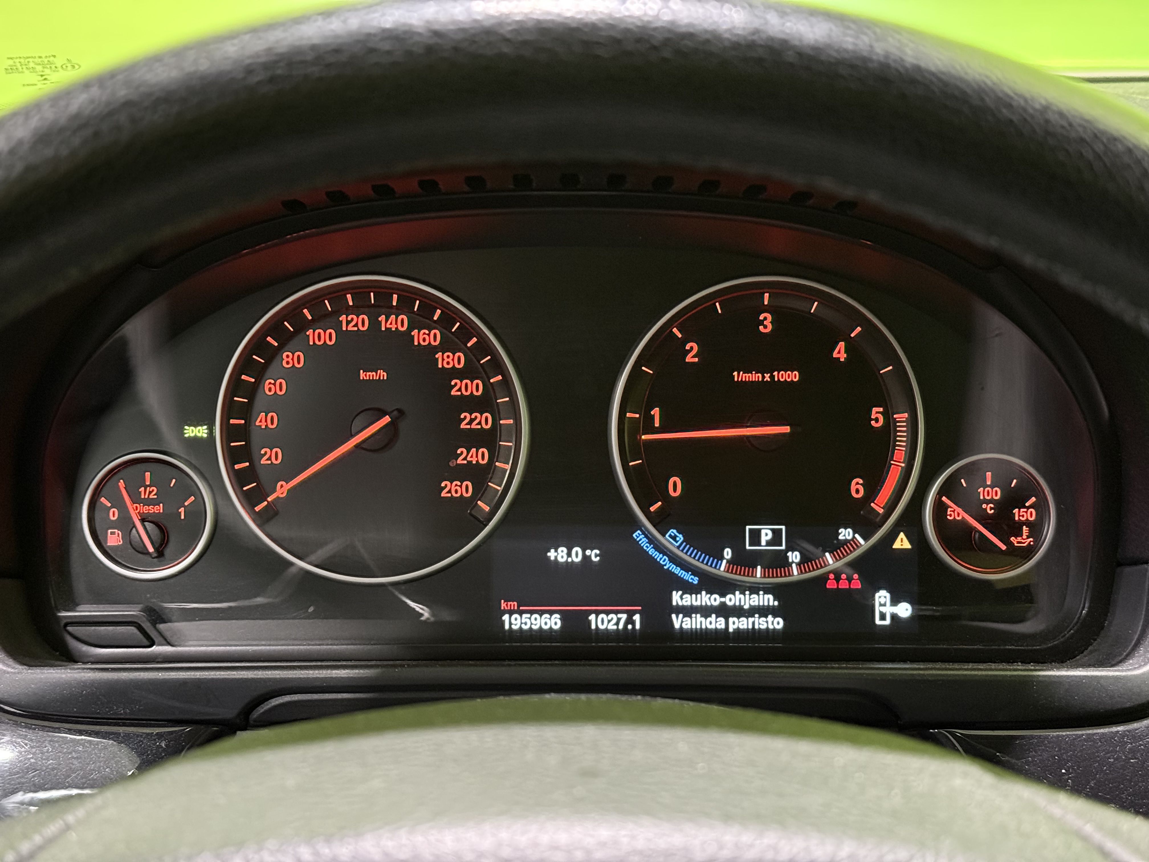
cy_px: 431
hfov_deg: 39.7
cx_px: 574
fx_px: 1593
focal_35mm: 48
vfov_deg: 30.3
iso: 800
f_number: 1.78
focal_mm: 6.76
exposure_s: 1/23
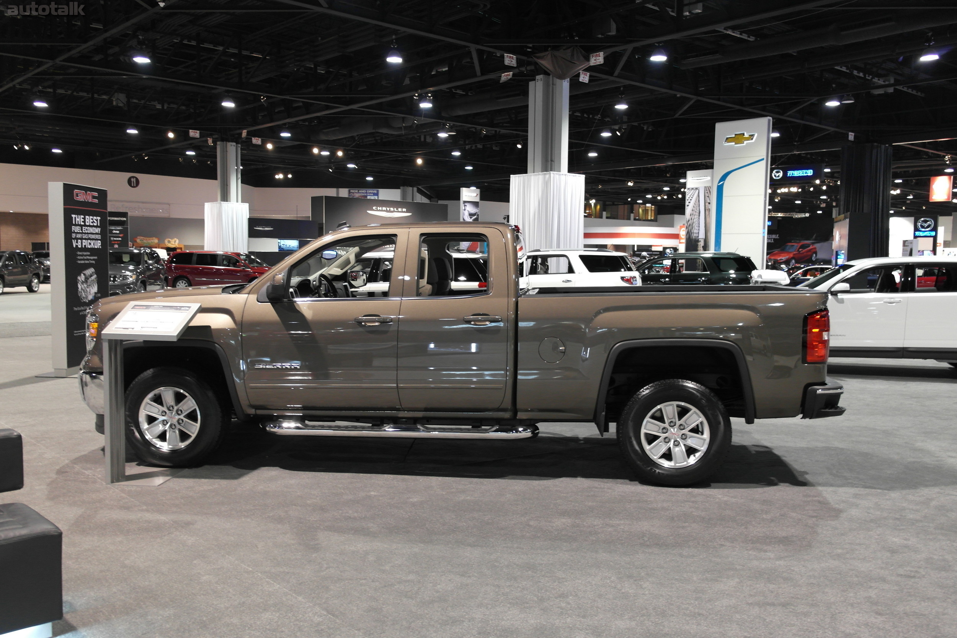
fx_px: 797
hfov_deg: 61.9
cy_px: 319
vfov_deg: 43.6
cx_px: 478
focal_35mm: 30
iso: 400
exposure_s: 1/20
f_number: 3.5
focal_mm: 20
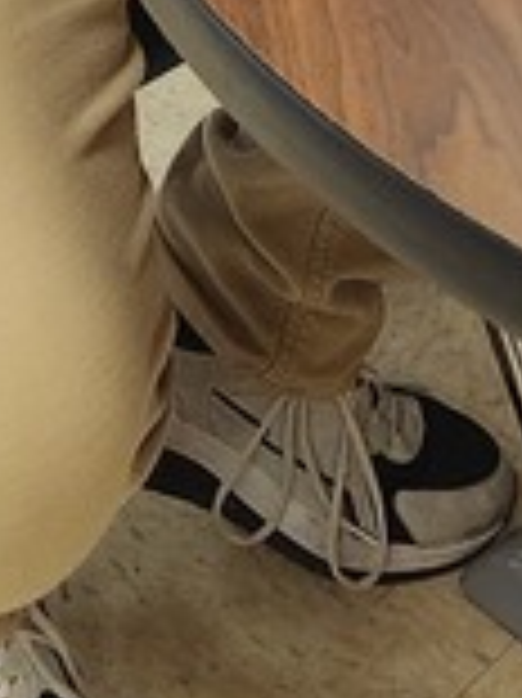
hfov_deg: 9.7
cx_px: 261
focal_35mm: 152
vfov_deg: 11.4
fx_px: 3060
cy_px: -802
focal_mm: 5.4
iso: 640
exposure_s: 1/120
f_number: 1.8
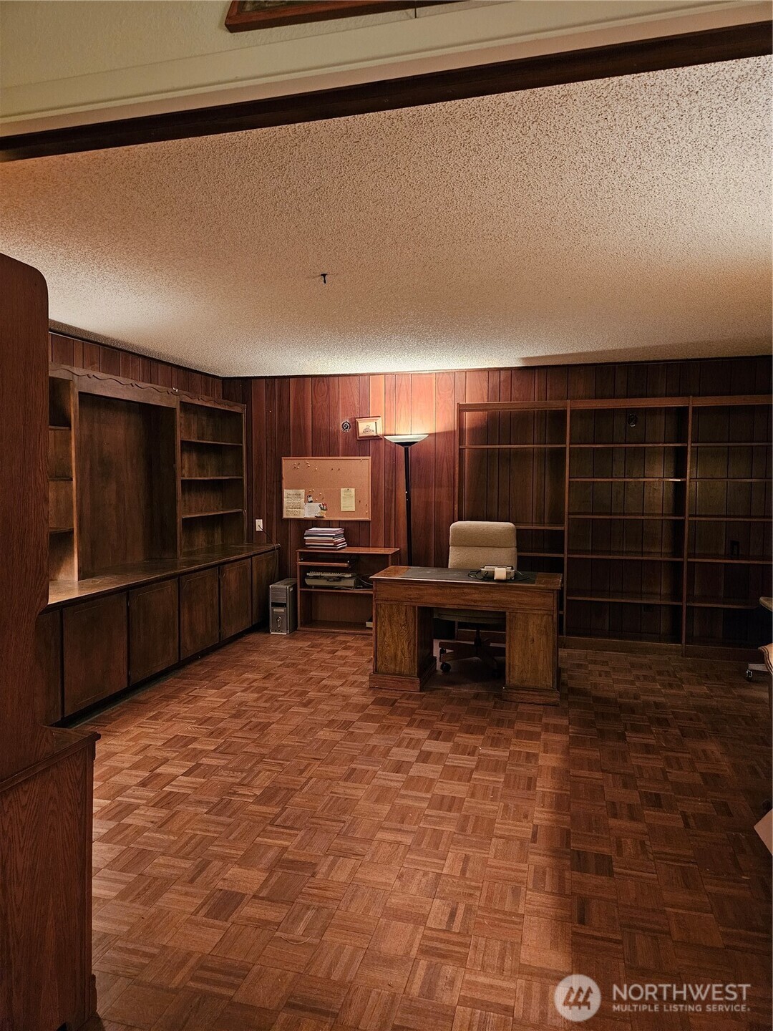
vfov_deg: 73.9
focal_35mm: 23
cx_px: 386
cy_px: 516
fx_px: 685
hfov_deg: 58.9
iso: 640
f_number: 1.8
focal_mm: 5.4
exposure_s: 1/24
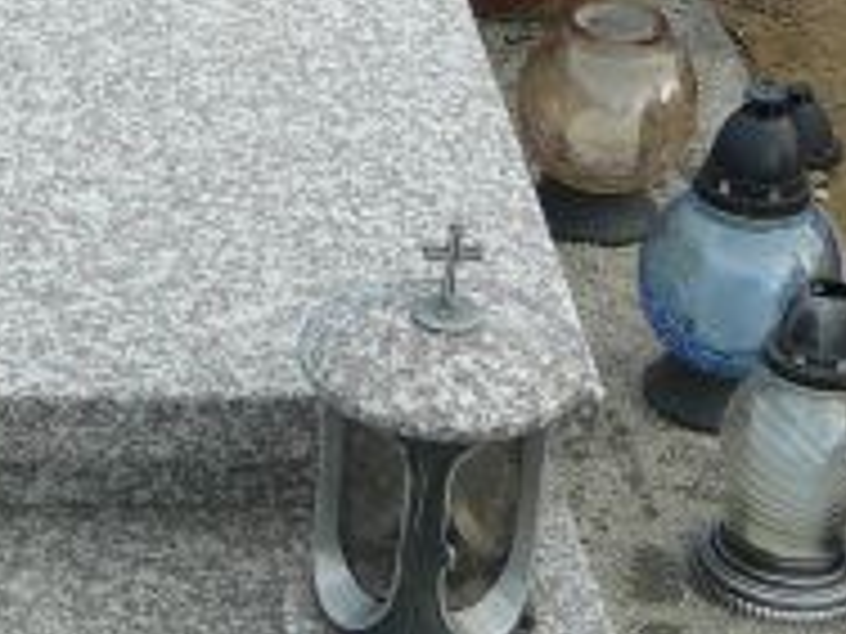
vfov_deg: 12.4
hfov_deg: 15.8
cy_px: 139
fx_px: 2908
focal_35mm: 119
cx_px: -212
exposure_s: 1/320
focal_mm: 5.2
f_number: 2.8
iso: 80
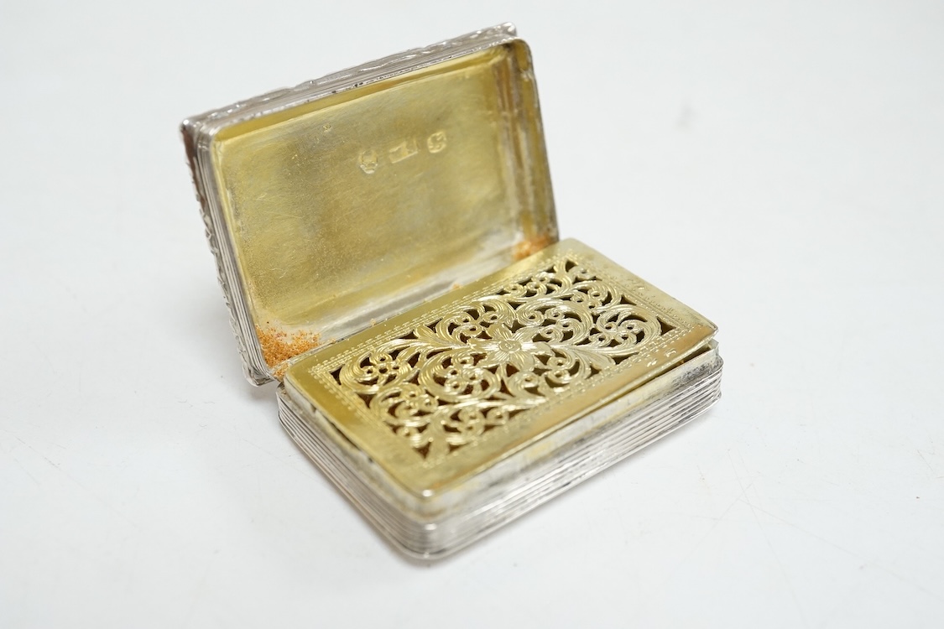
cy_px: 314
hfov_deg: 43.6
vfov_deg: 29.9
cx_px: 472
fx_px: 1180
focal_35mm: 45
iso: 2500
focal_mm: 30
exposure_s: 1/125
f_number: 7.1
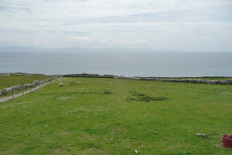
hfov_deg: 61.9
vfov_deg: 43.5
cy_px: 89
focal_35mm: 30
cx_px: 117
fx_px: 193
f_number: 8
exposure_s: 1/500
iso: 160
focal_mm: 4.7
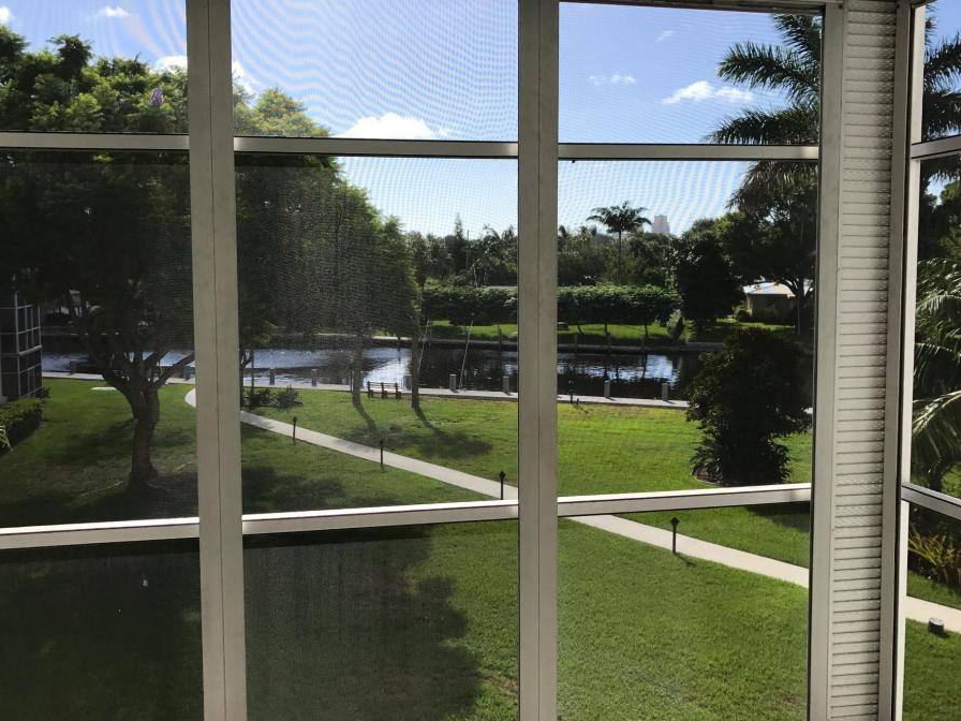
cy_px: 326
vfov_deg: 44.1
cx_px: 483
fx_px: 888
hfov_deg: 56.8
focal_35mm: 32
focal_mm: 3.99
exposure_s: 1/1953
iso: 20
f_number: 1.8
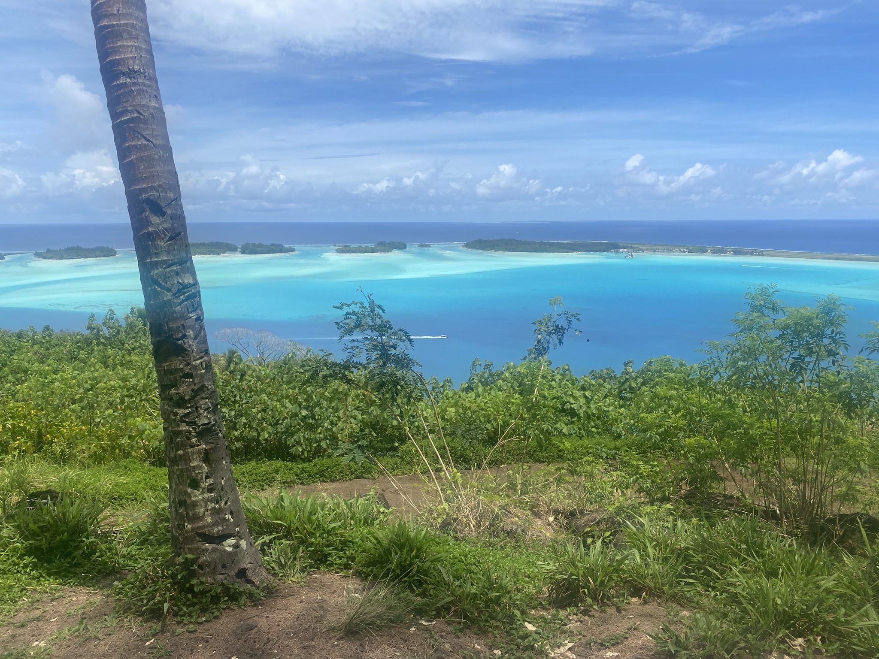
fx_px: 660
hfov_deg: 67.3
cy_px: 330
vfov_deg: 53.1
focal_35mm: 26
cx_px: 440
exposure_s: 1/4115
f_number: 1.8
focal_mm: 4.25
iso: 32
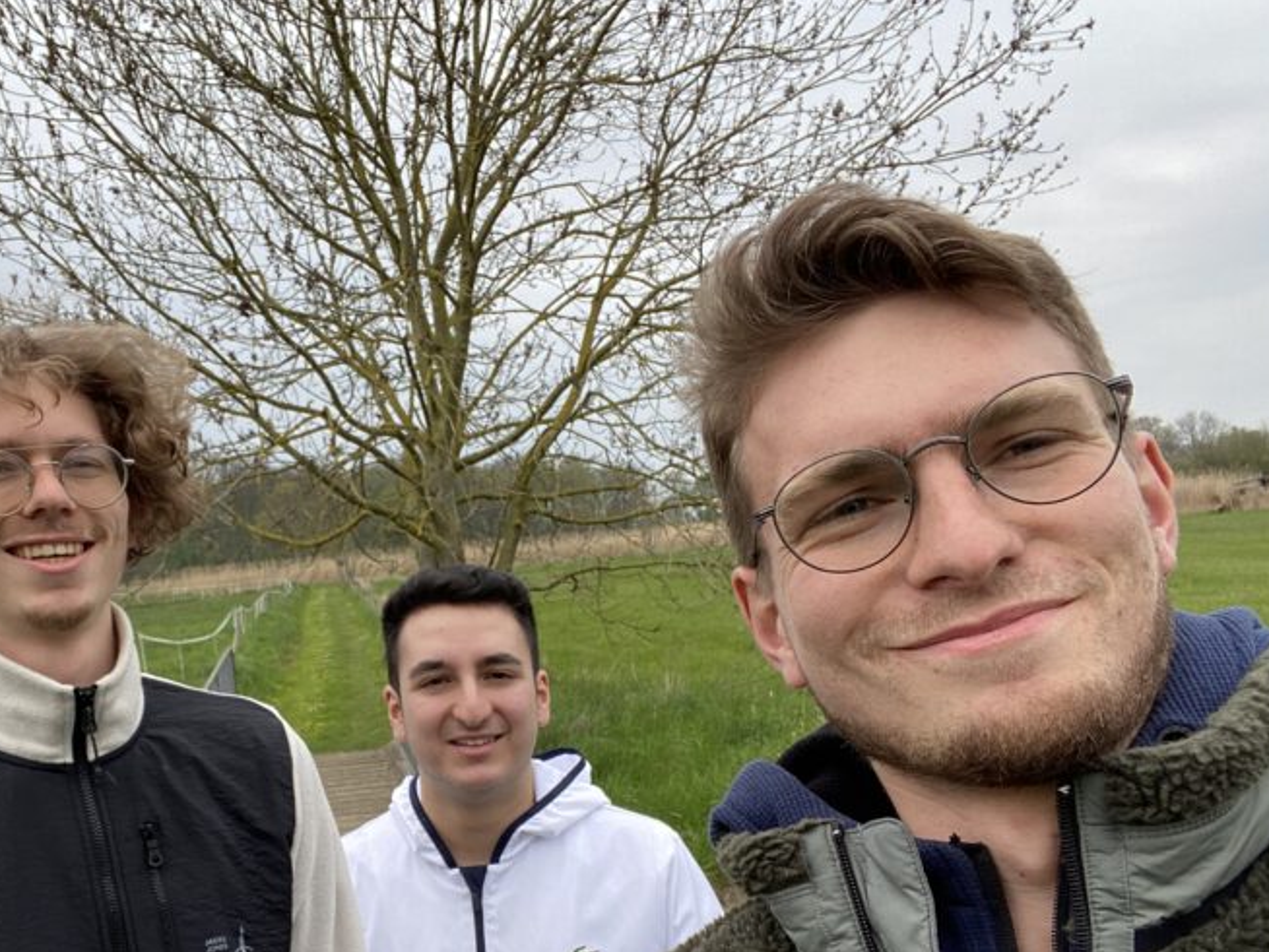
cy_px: 681
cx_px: 390
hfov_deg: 50.1
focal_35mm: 36
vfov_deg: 38.9
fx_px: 1320
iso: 25
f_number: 2.2
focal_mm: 2.71
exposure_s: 1/466
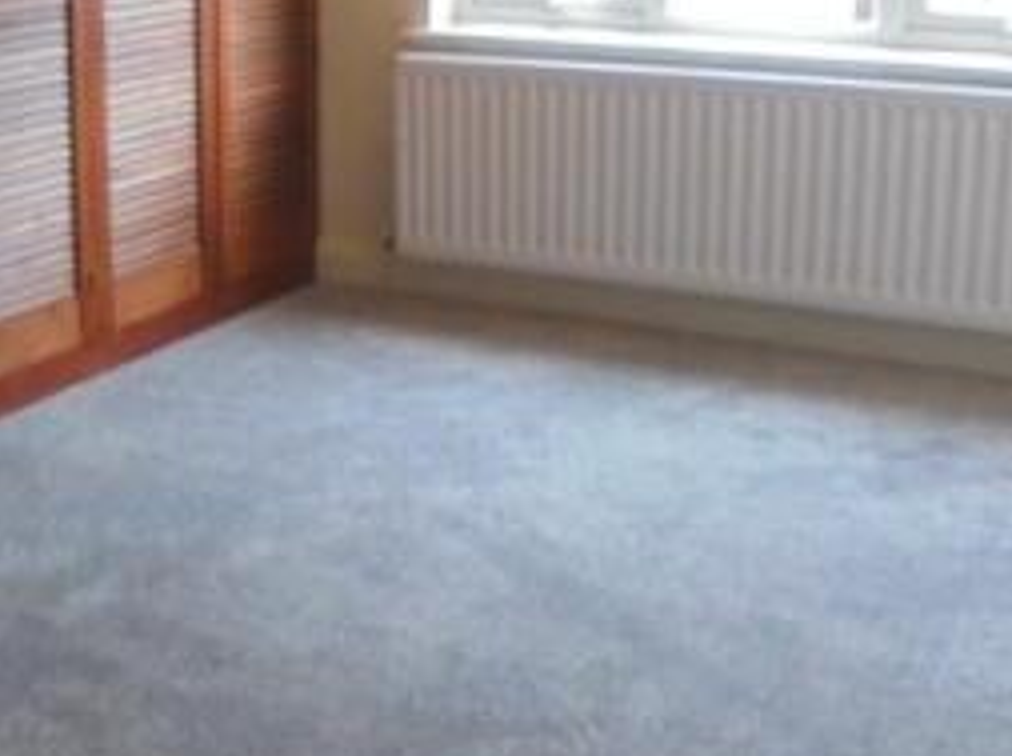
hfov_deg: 31.4
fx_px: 1752
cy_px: 214
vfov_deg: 24.2
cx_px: 198
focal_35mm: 60
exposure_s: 1/20
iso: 400
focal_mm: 4.6
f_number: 3.5
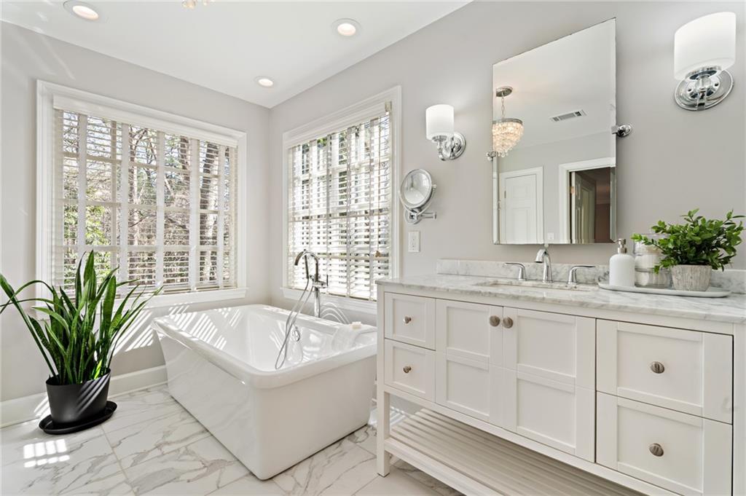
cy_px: 248
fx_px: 331
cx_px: 373
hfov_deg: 96.8
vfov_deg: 73.7
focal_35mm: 16
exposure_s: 1/2.5
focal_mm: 16
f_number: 10
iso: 400
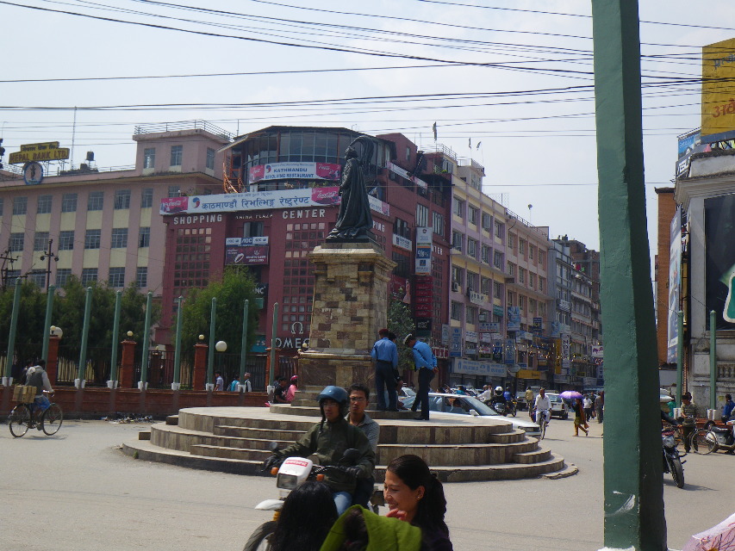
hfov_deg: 44.8
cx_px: 368
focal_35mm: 42
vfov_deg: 34.4
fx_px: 892
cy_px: 276
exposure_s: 1/320
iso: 50
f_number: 5
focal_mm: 7.5
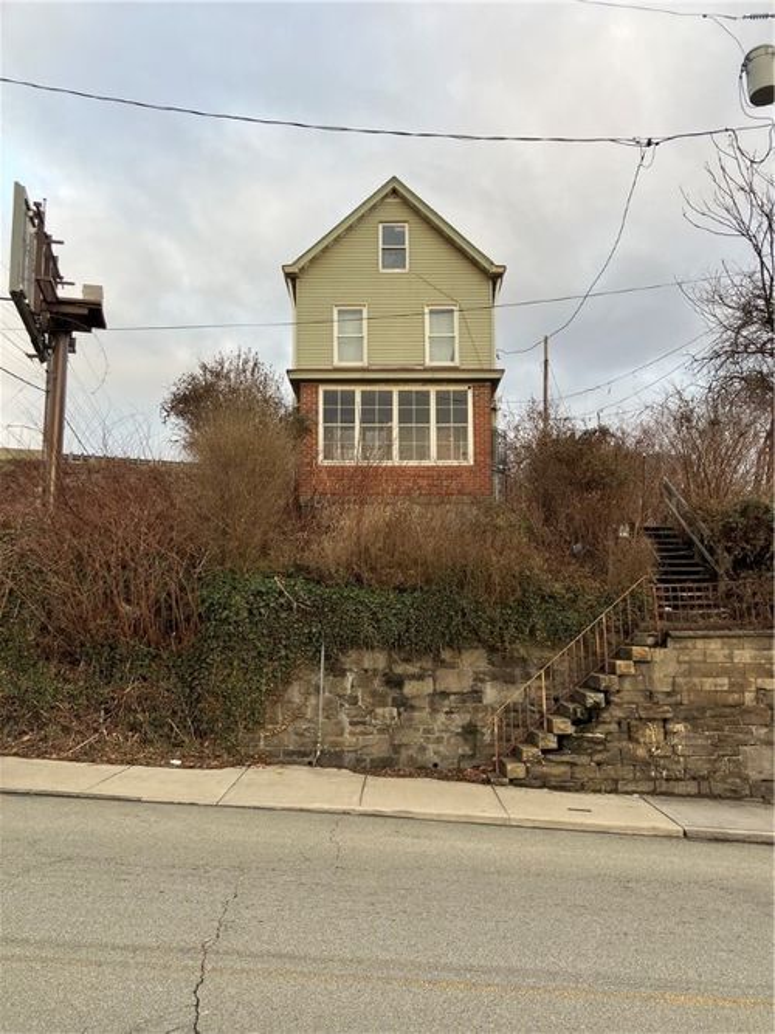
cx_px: 388
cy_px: 517
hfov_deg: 49.7
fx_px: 836
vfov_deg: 63.5
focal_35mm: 28
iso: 32
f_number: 1.8
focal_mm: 3.99
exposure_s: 1/121
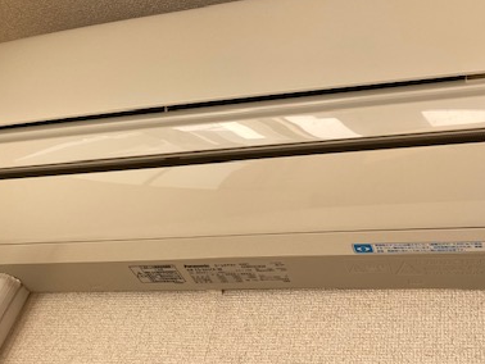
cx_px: 293
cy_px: 110
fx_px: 617
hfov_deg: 42.7
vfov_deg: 32.5
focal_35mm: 44
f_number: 1.8
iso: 32
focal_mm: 4.25
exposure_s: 1/182
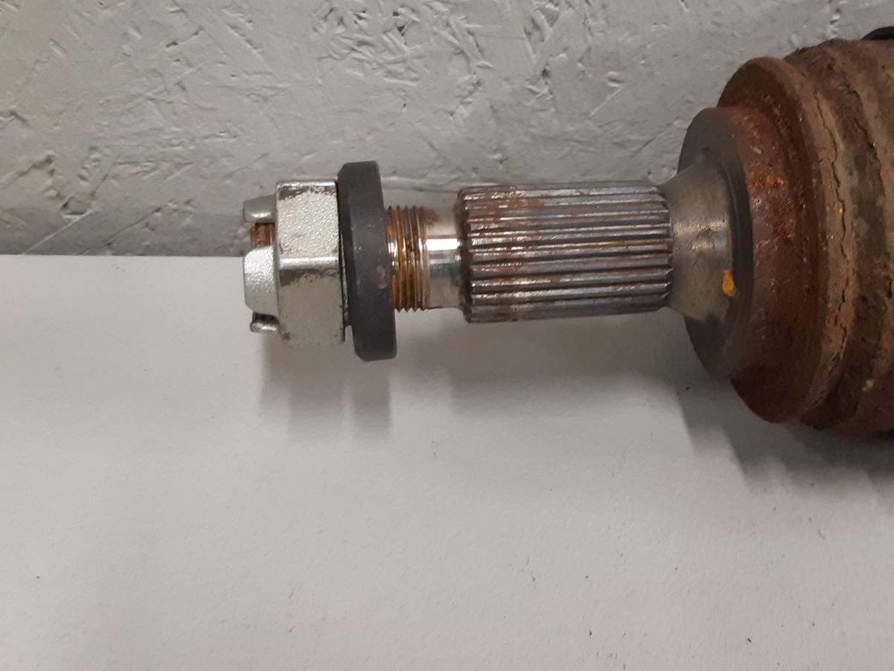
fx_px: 1137
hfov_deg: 41.6
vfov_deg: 32.7
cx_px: 675
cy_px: 249
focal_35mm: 44
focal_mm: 3.93
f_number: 1.7
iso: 200
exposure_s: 1/50
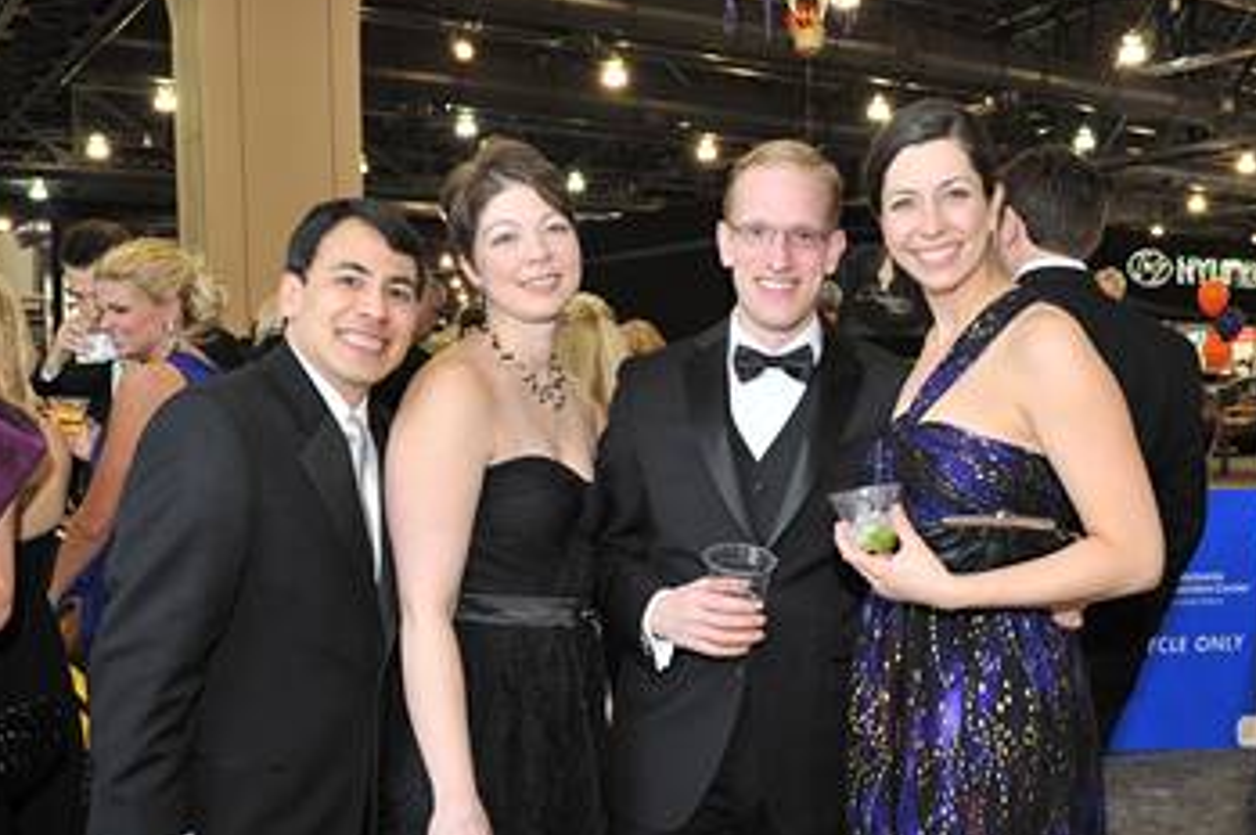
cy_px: 543
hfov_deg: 47.4
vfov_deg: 32.3
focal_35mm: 41
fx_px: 1429
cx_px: 677
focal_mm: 26
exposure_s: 1/160
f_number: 6.3
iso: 1600
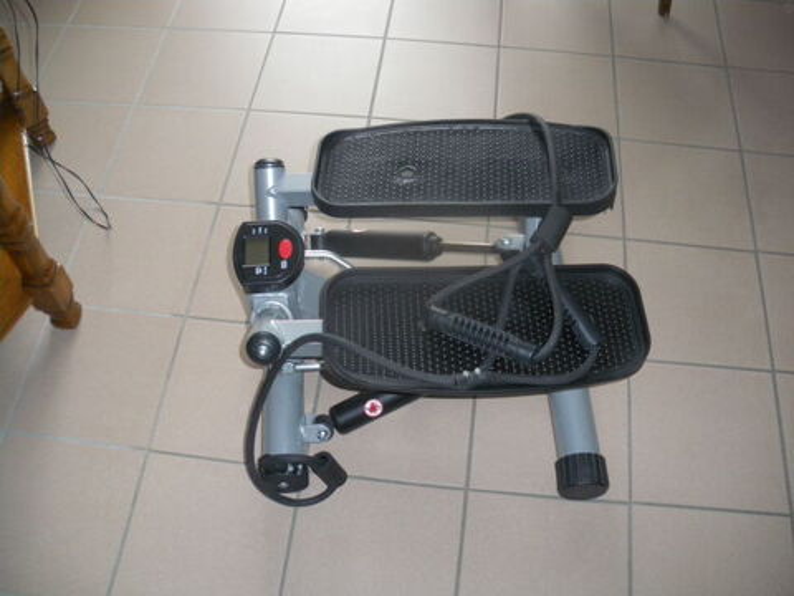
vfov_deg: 39.7
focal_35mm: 36
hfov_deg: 51.4
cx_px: 397
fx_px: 826
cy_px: 298
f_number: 3.5
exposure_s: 1/50
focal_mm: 6.3
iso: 400
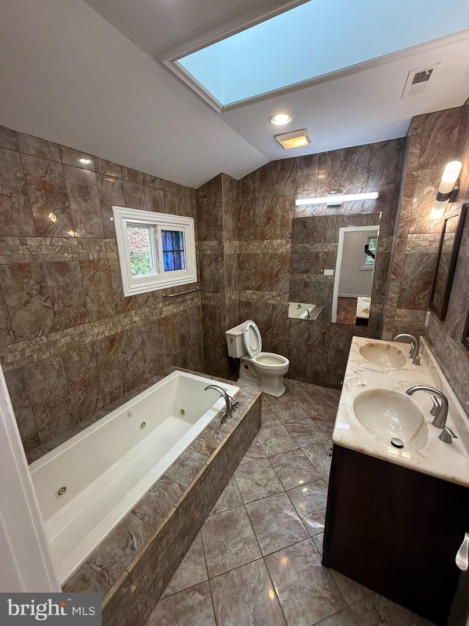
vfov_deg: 102.1
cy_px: 313
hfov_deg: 85.7
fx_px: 253
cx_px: 234
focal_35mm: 14
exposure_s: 1/120
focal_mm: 2.22
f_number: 2.2
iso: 160
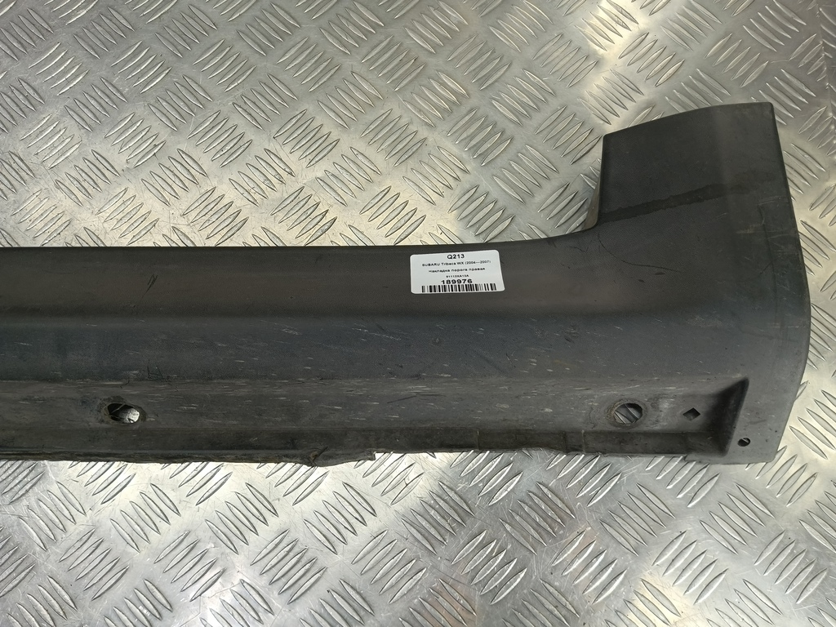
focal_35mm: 23
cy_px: 314
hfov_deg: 73.9
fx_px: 555
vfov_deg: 58.9
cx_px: 418
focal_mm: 4.11
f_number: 1.6
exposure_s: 1/50
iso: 92
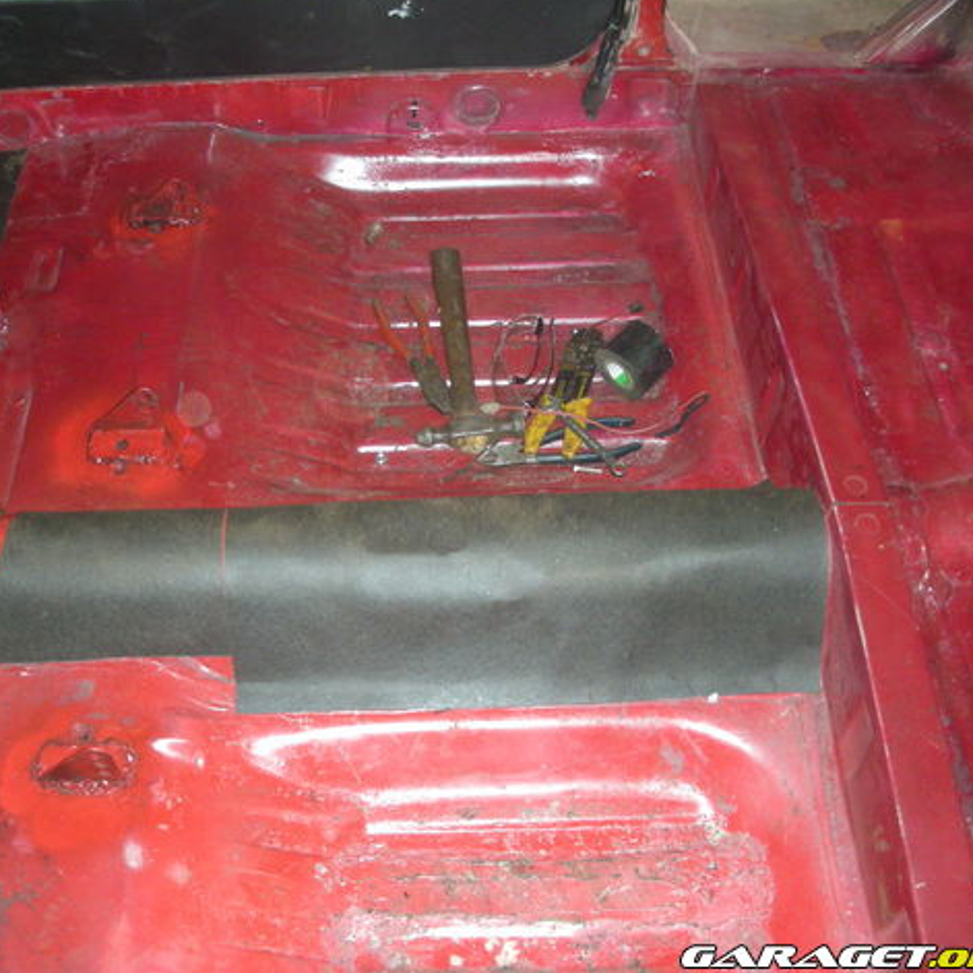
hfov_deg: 39.8
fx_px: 1336
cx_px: 374
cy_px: 481
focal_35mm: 42
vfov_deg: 40.0
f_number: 2.8
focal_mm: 5.8
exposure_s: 1/60
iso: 188
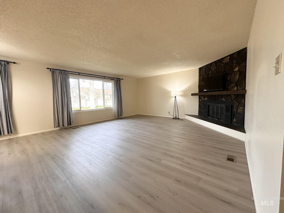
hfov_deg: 102.1
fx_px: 115
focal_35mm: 14
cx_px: 142
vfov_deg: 85.7
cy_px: 106
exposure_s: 1/120
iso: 200
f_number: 2.2
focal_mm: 2.22
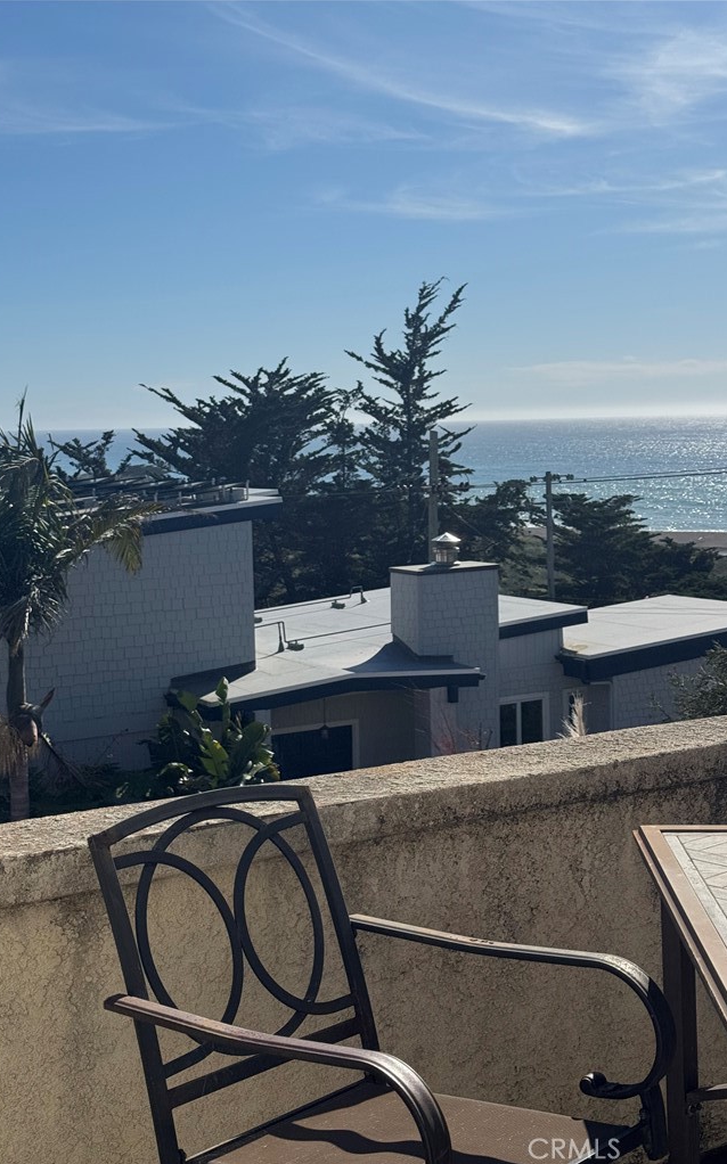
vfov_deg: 39.6
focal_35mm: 51
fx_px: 1618
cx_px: 313
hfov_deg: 25.3
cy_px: 582
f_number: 1.78
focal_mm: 6.76
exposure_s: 1/10526
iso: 64
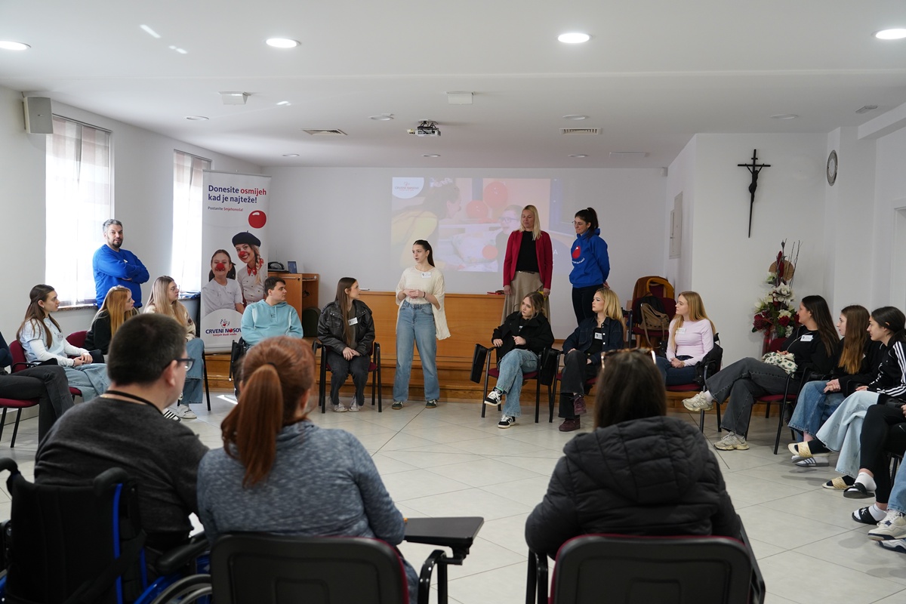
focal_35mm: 33
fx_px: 830
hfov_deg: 57.2
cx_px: 453
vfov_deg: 40.0
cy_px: 302
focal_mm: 33
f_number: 4
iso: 1600
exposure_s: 1/125
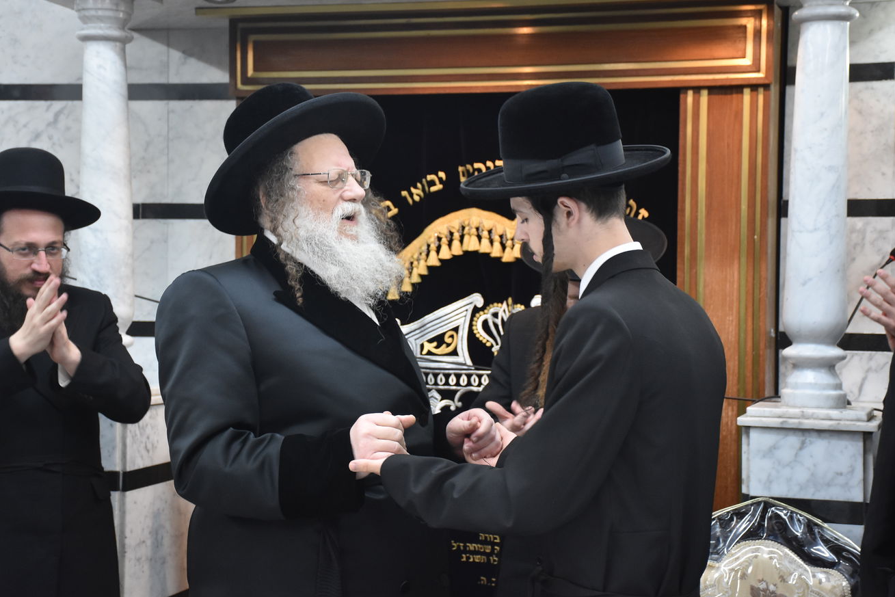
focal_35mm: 77
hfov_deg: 26.3
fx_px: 1914
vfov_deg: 17.7
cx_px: 434
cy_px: 297
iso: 1600
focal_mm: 48
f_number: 5.6
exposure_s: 1/100
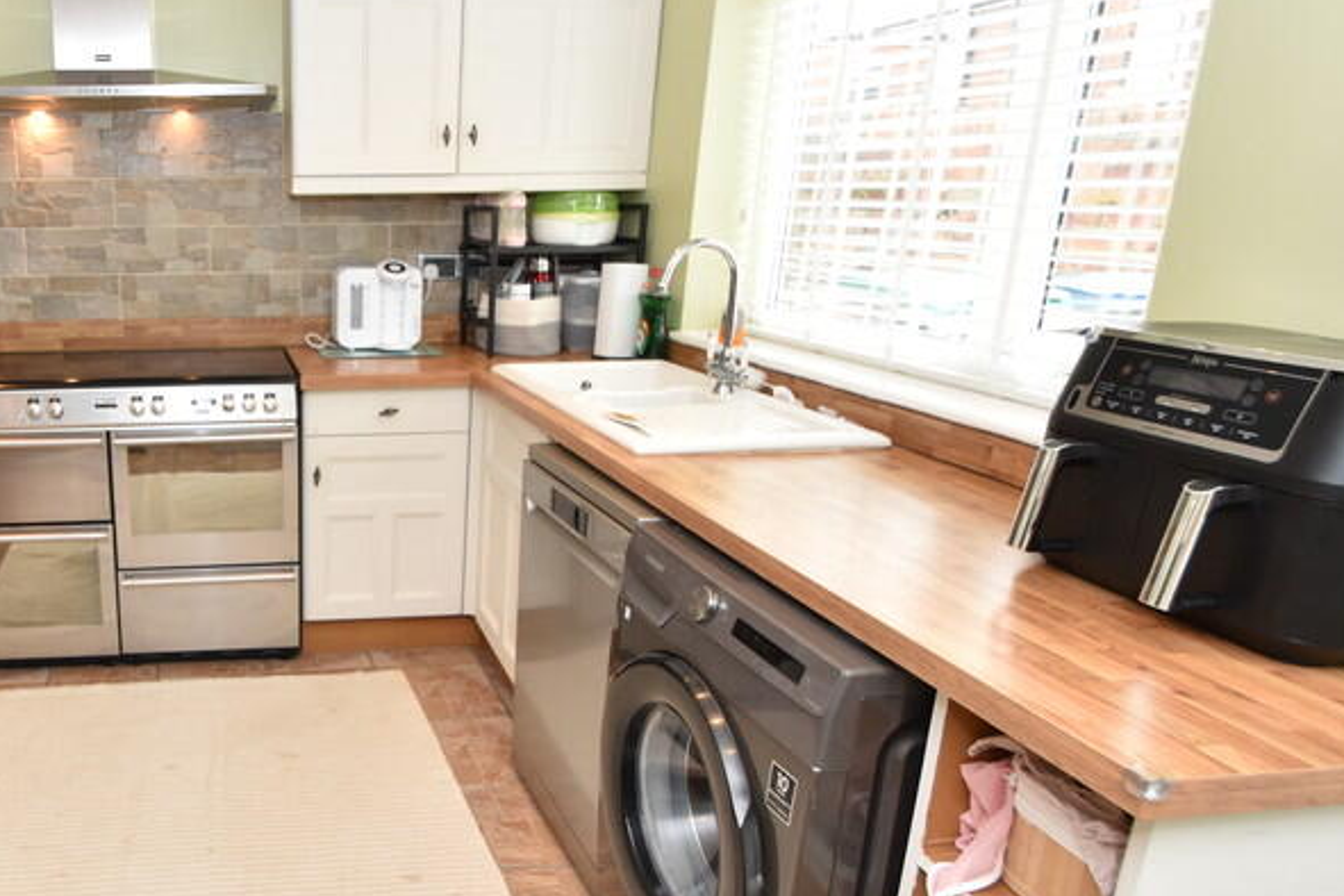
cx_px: 282
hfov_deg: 63.8
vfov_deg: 49.5
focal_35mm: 26
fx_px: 971
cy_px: 476
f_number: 5.6
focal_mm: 10
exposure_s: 1/125
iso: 800
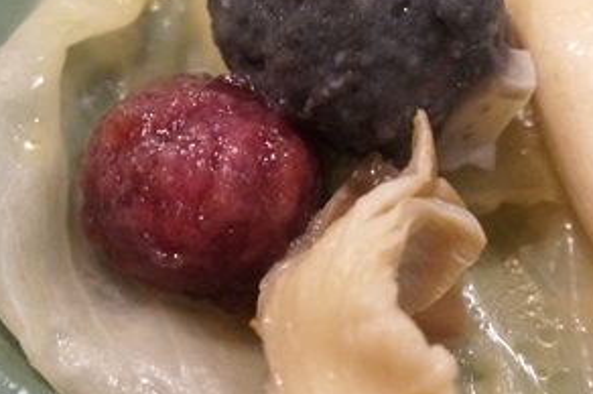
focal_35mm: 82
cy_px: 66
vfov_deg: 16.4
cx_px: 317
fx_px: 1351
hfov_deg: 24.8
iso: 3200
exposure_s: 1/40
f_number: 4.5
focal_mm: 25
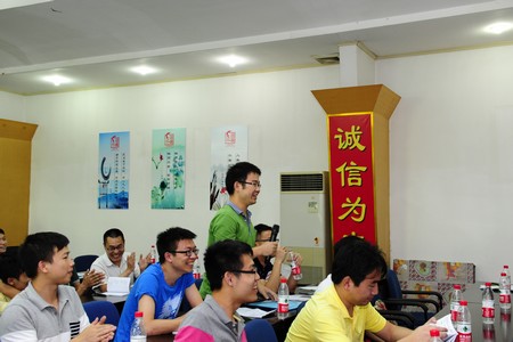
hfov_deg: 44.5
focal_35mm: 44
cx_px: 256
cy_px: 171
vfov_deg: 30.5
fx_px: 627
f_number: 5
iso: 2000
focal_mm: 44
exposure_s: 1/60
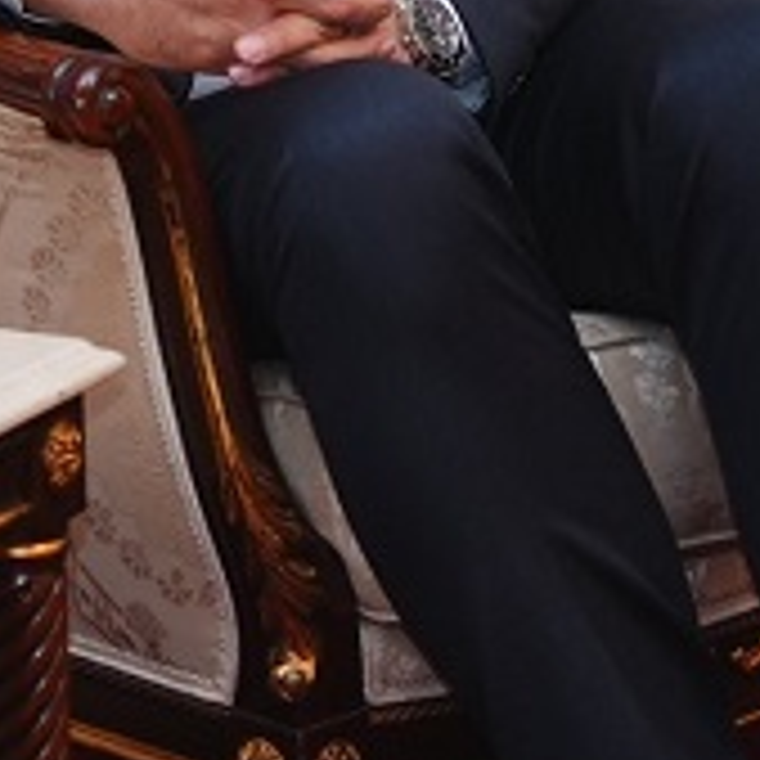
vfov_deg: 7.1
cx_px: -445
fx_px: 6086
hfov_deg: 7.0
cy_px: -277
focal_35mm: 245
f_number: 2.8
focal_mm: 65
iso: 1600
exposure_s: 1/160
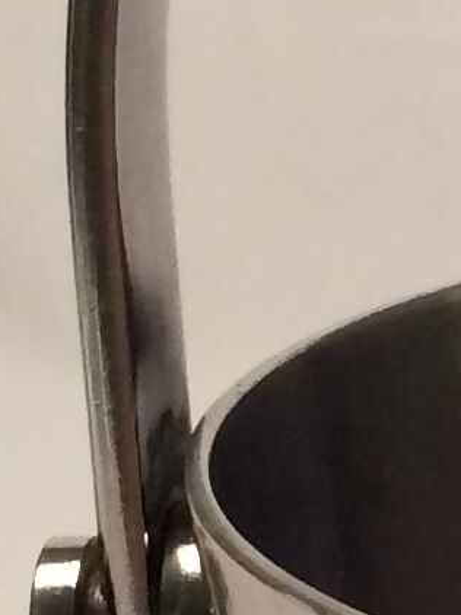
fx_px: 3993
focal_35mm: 225
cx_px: 1220
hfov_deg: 6.2
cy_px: 501
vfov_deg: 8.8
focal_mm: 4.15
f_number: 2.2
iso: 64
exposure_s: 1/33
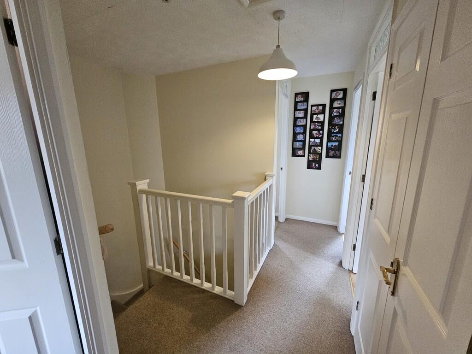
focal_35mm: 13
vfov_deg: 89.9
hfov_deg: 106.2
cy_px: 177
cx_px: 236
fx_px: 177
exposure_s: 1/100
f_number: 2.2
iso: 640
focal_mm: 2.2
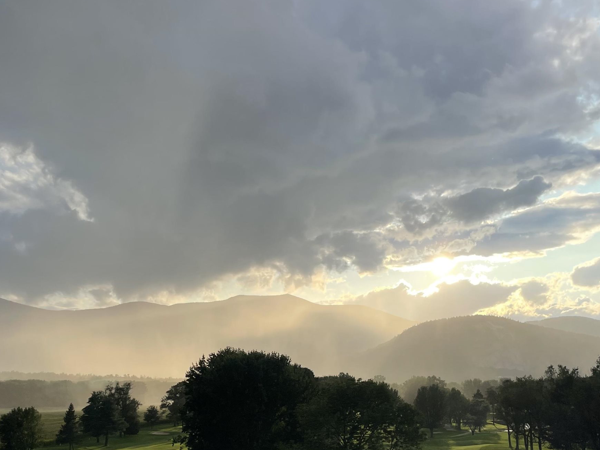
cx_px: 271
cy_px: 332
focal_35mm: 46
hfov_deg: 41.2
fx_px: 797
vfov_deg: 31.0
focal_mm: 4.2
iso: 32
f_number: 1.6
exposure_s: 1/2020
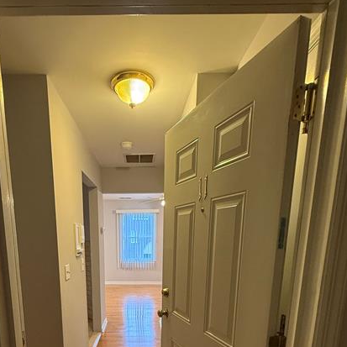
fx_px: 261
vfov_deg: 60.4
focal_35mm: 23
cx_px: 136
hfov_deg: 66.5
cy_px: 290
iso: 320
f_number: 2.2
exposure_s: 1/60
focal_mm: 2.22
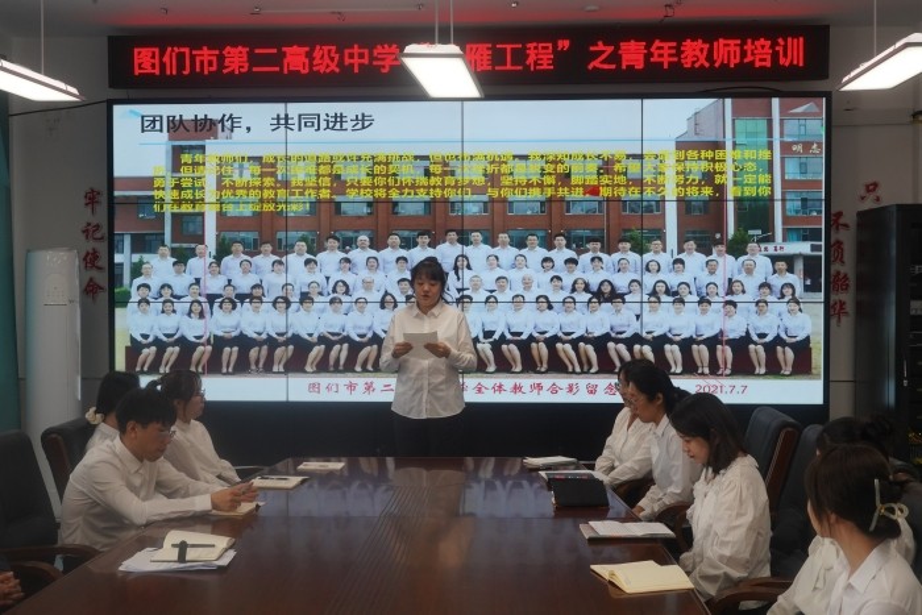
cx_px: 461
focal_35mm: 45
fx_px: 1153
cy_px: 308
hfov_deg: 43.6
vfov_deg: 29.9
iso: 1600
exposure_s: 1/50
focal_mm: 45
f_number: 14
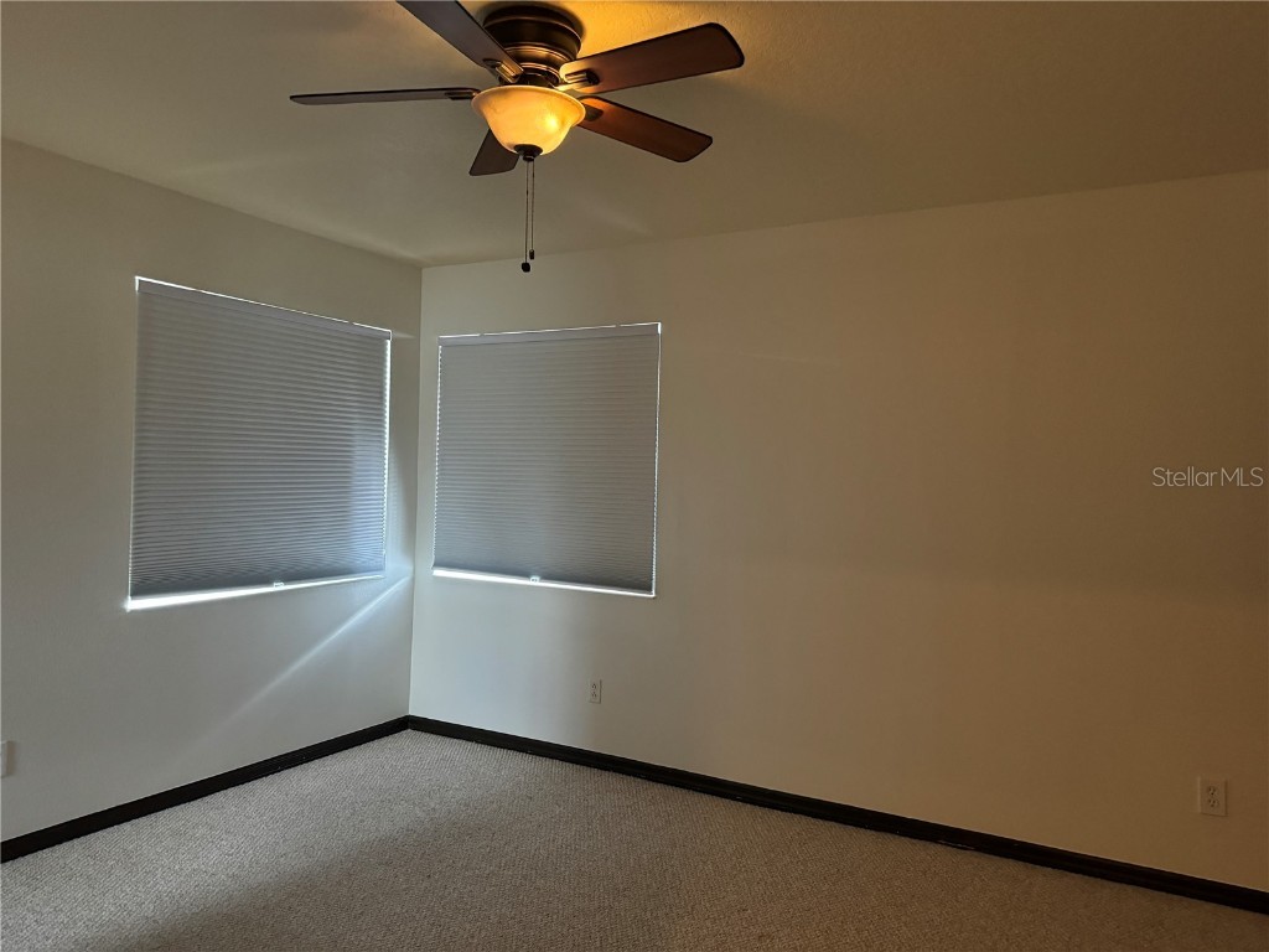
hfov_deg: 71.6
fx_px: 880
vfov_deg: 56.8
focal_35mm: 24
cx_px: 634
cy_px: 476
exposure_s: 1/30
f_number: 1.78
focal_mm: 6.76
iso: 800
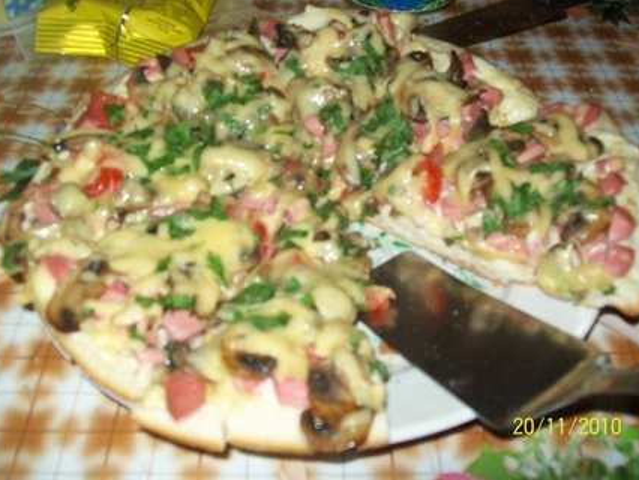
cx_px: 318
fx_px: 702
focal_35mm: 38
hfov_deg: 49.0
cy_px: 230
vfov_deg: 37.7
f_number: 2.7
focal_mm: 6
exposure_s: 1/60
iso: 160
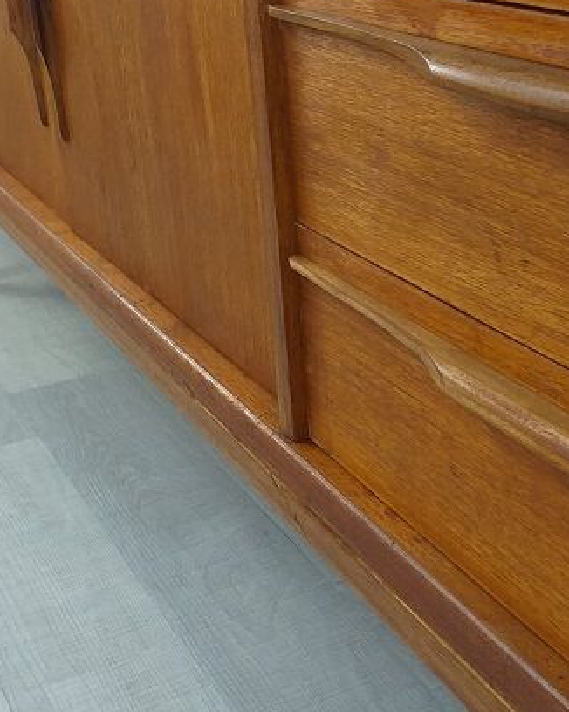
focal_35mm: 56
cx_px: 383
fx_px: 1180
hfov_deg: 26.9
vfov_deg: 33.5
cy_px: 284
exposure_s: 1/50
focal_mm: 3.6
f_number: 1.9
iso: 64
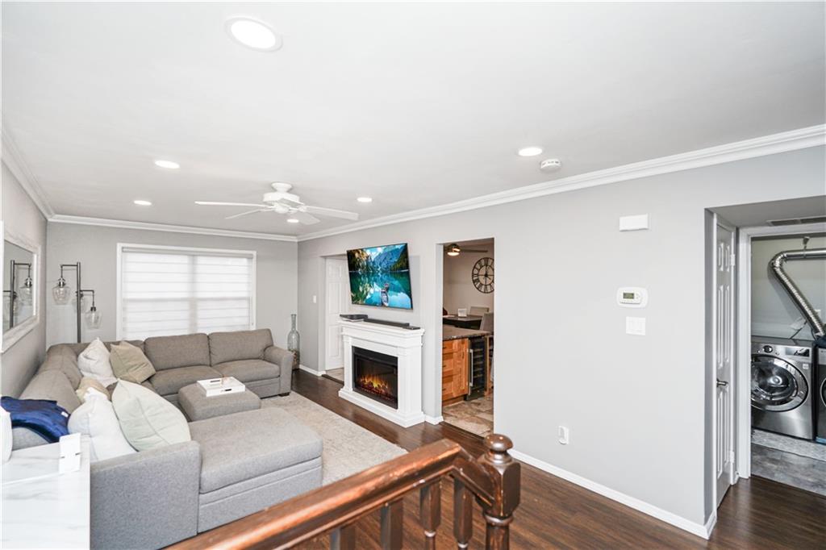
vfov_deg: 73.7
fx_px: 367
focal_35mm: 16
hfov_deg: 96.8
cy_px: 275
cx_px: 413
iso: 100
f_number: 4
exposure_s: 1/30
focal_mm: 16
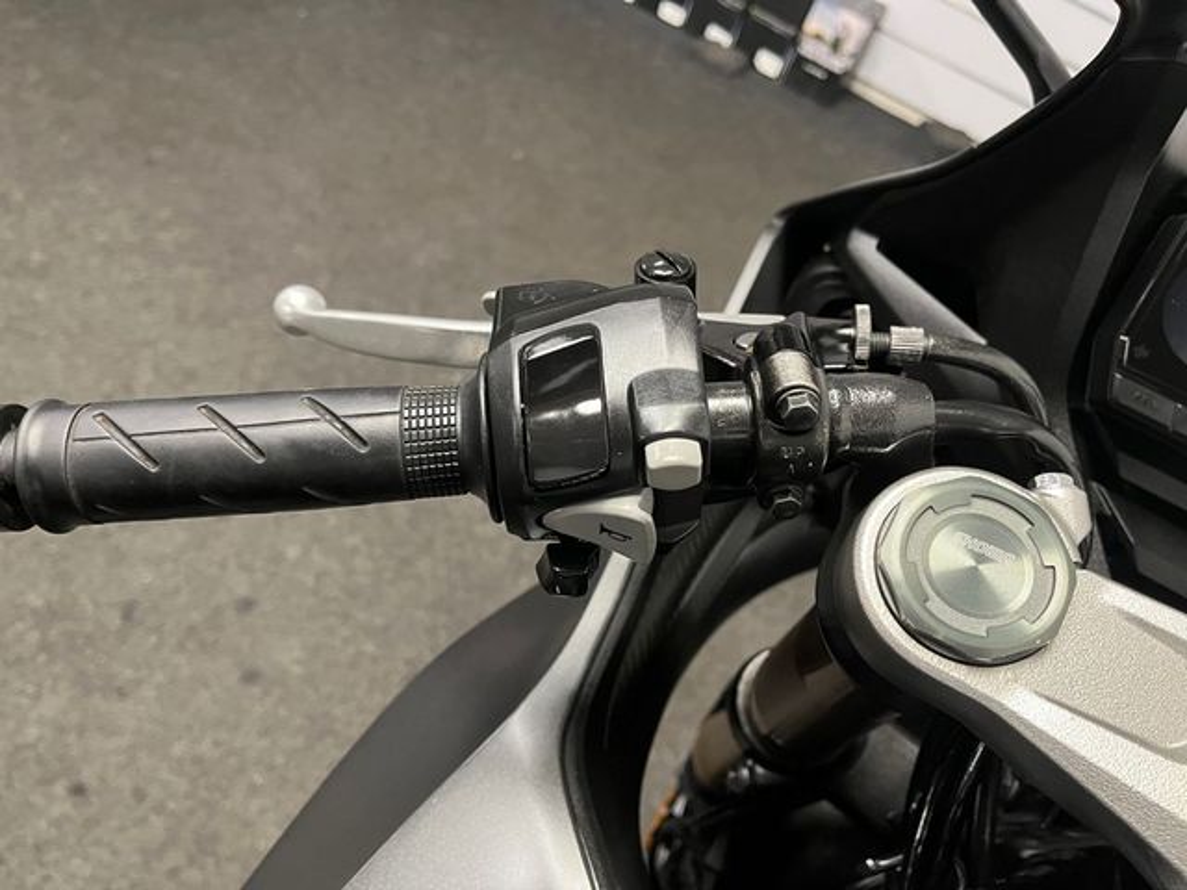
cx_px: 594
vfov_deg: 53.1
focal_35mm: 26
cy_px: 445
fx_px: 892
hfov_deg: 67.3
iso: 400
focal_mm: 5.1
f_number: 1.6
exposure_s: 1/50
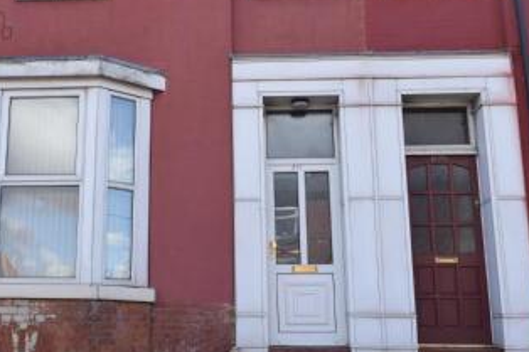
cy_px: 134
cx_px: 167
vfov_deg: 26.9
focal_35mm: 50
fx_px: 734
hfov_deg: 39.1
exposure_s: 1/250
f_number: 8
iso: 220
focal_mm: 22
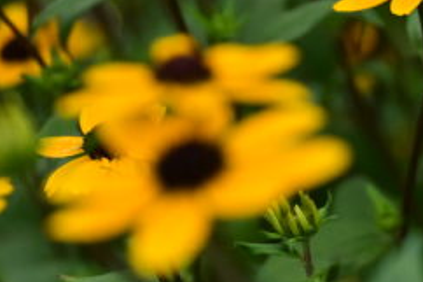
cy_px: -189
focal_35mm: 268
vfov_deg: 5.1
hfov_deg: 7.7
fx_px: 3147
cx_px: 376
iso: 400
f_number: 4
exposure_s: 1/1600
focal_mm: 54
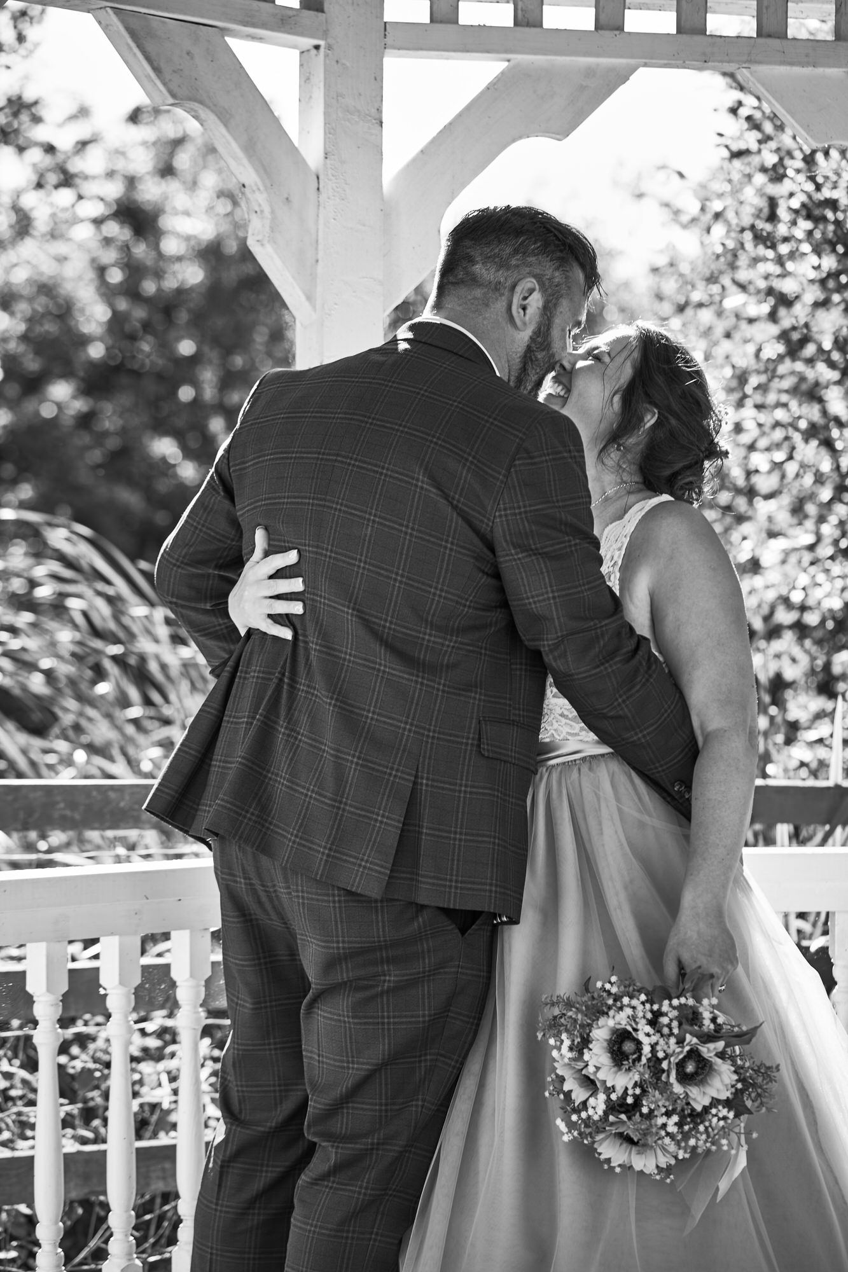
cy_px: 636
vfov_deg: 23.9
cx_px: 424
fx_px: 3004
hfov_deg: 16.1
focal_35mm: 85
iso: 100
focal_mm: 85
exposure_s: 1/200
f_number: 3.5
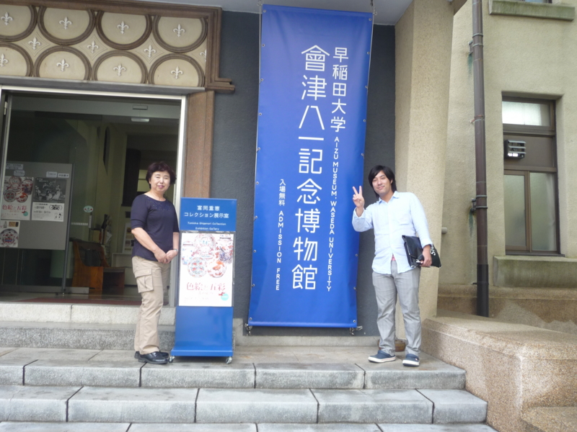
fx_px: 533
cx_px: 288
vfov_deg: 44.2
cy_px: 216
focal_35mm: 32
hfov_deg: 56.8
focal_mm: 5.3
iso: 100
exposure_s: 1/40
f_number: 3.5
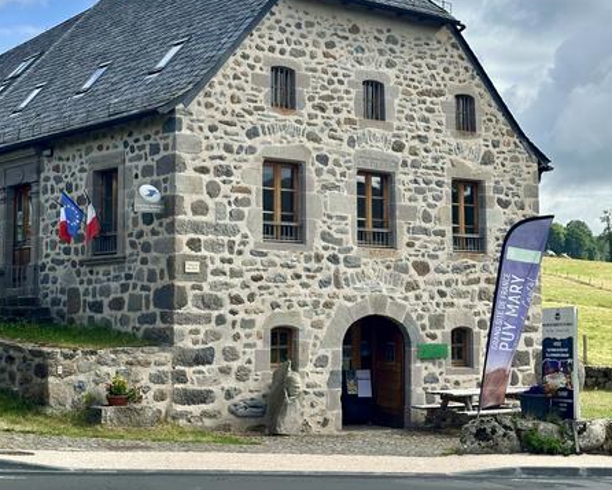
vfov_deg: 24.2
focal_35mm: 63
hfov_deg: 30.0
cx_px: 305
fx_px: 1141
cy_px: 180
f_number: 1.78
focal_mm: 6.86
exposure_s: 1/3731
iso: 64
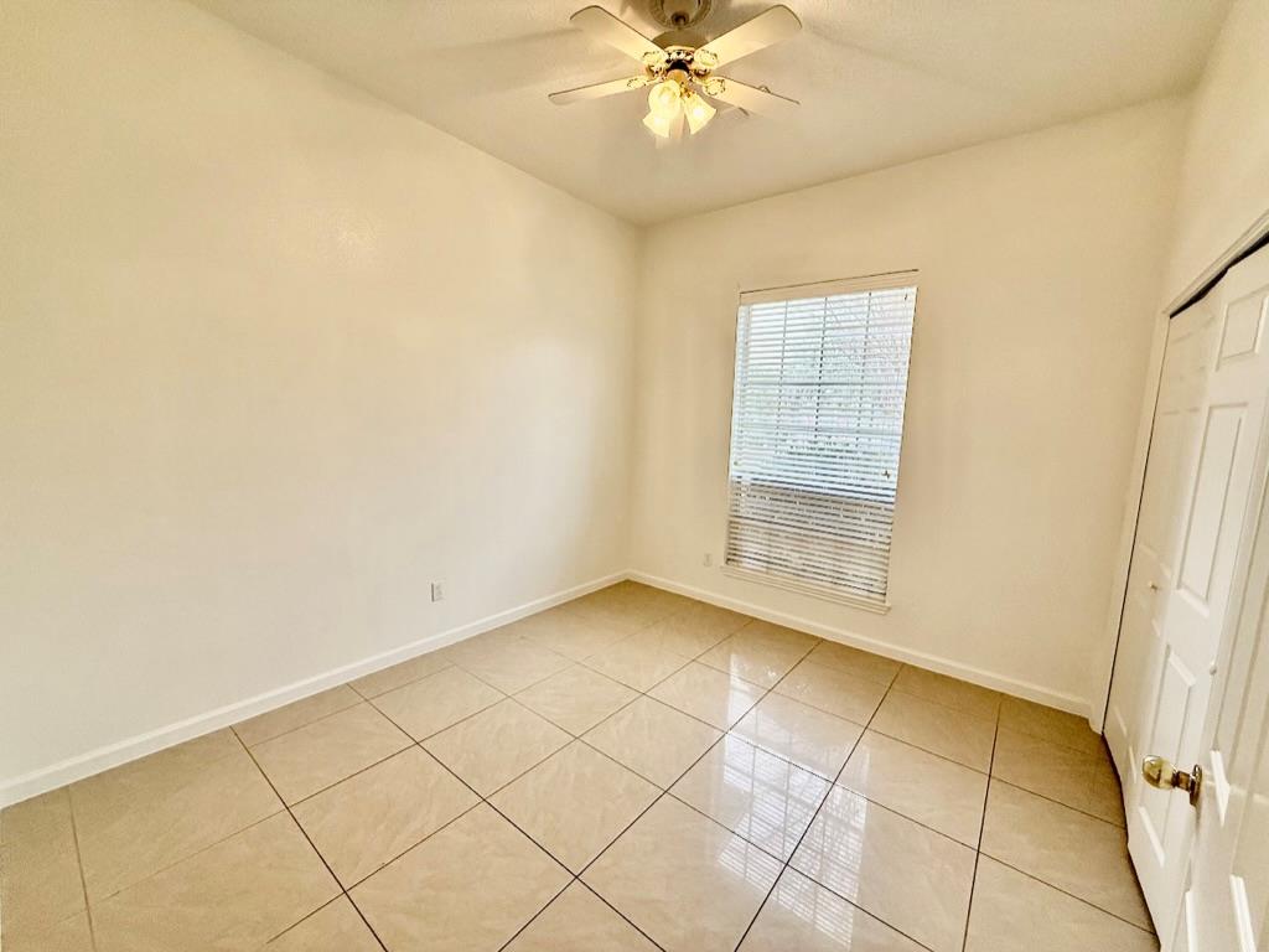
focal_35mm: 14
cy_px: 476
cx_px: 634
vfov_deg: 85.7
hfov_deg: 102.1
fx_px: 513
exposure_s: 1/120
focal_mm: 2.22
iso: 160
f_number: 2.2
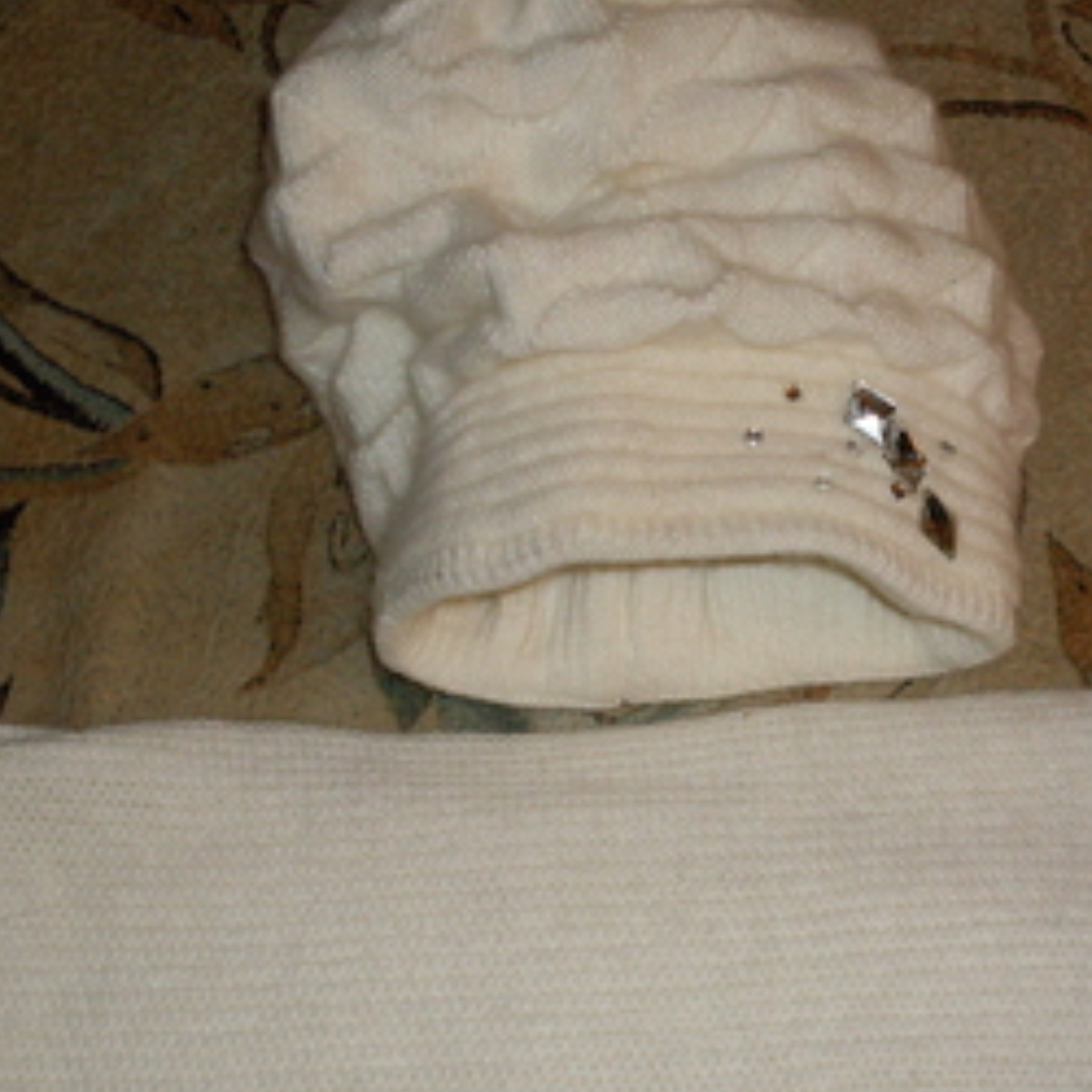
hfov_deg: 23.2
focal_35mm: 74
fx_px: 2641
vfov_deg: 23.3
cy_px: 627
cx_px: 782
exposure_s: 1/45
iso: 100
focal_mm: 6.3
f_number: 2.8
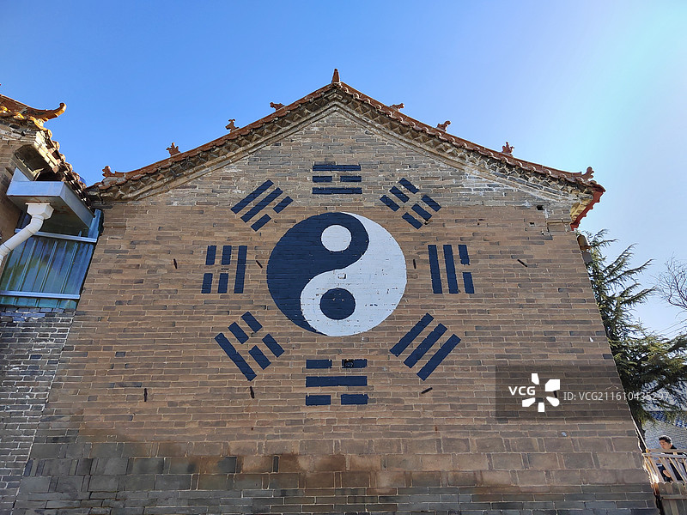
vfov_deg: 58.9
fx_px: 456
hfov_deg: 73.9
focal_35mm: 23
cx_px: 344
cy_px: 258
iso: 331
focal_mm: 5.52
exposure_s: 1/986
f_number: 1.9
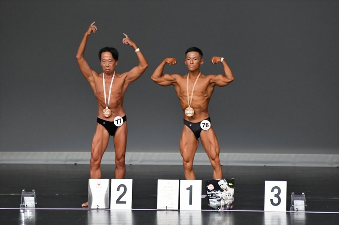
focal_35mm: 345
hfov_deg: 6.0
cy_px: 112
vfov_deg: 4.0
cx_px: 170
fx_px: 3247
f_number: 5.6
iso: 5000
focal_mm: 230
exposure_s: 1/400
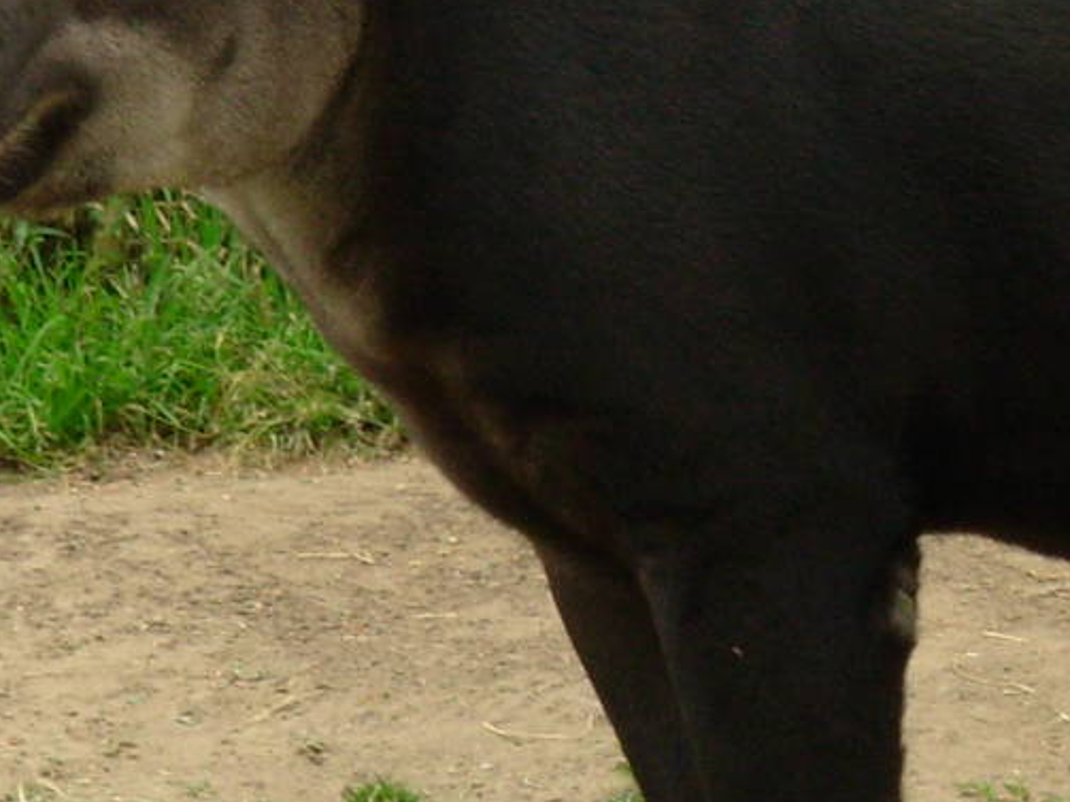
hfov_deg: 3.3
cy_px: 262
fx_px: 18666
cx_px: 1174
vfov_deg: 2.5
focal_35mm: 604
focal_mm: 31.4
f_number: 5
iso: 71
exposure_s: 1/140
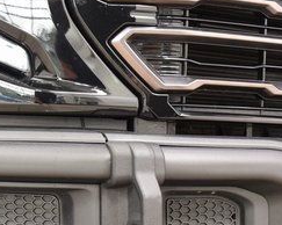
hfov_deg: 21.1
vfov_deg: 16.9
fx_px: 742
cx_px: 248
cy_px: 213
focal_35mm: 89
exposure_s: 1/30
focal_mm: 24
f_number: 4
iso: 1600
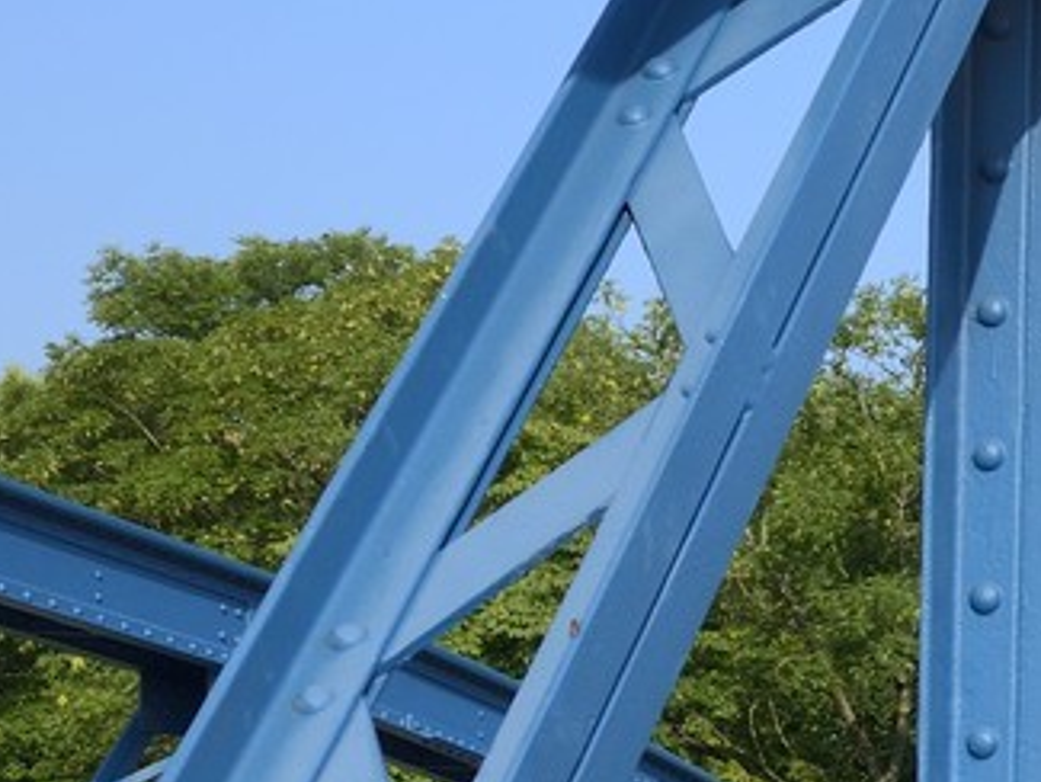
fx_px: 4121
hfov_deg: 11.8
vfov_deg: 10.6
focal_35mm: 137
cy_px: 1032
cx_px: 2495
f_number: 10
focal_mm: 29
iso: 200
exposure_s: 1/320
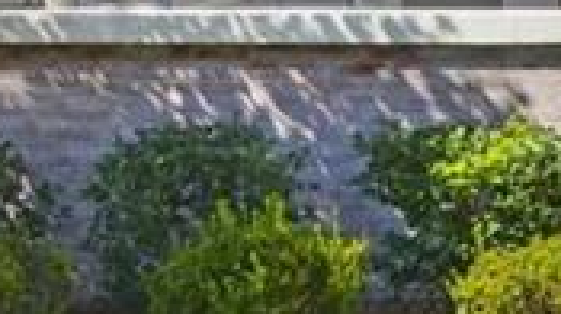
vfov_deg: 11.4
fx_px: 1456
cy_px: -258
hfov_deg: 20.2
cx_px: 702
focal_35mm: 98
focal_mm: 16
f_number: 11
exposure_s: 1/400
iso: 400
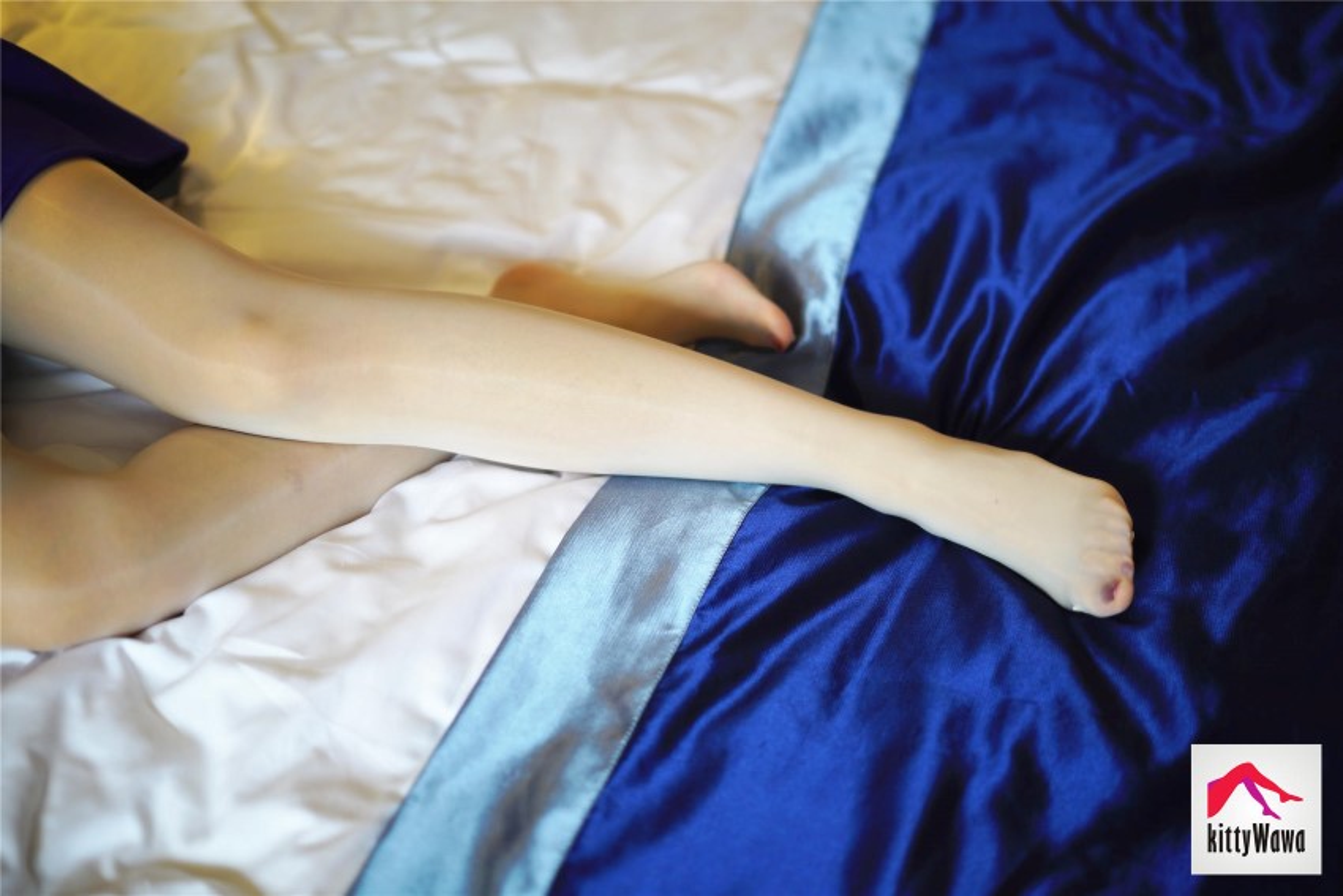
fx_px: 1865
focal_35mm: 50
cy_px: 448
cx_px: 672
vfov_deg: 27.0
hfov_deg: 39.6
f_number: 1.8
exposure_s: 1/60
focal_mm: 50
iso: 125
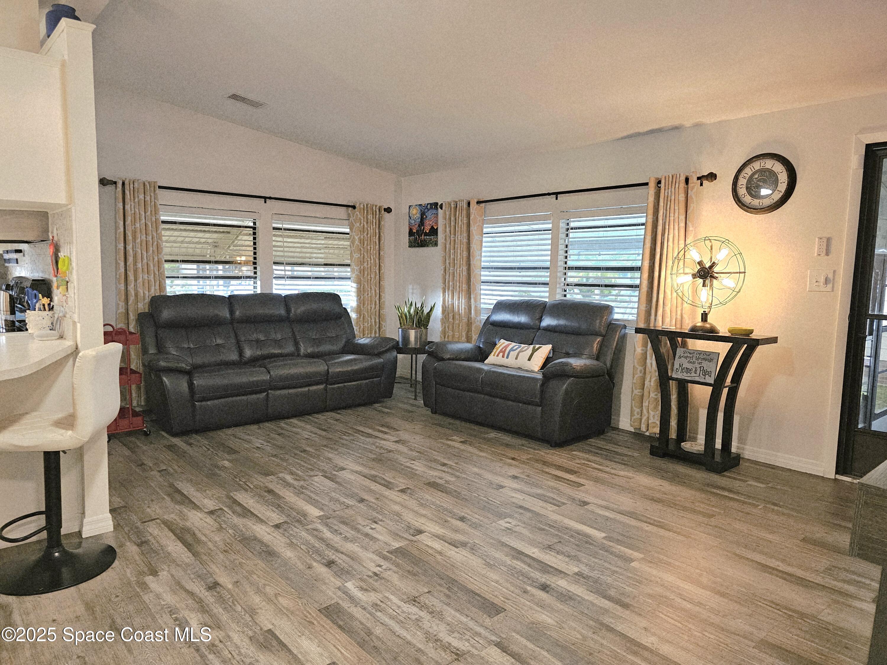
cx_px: 444
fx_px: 589
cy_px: 332
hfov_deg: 73.9
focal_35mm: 23
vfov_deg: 58.9
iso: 800
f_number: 1.7
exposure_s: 1/120
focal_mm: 6.3
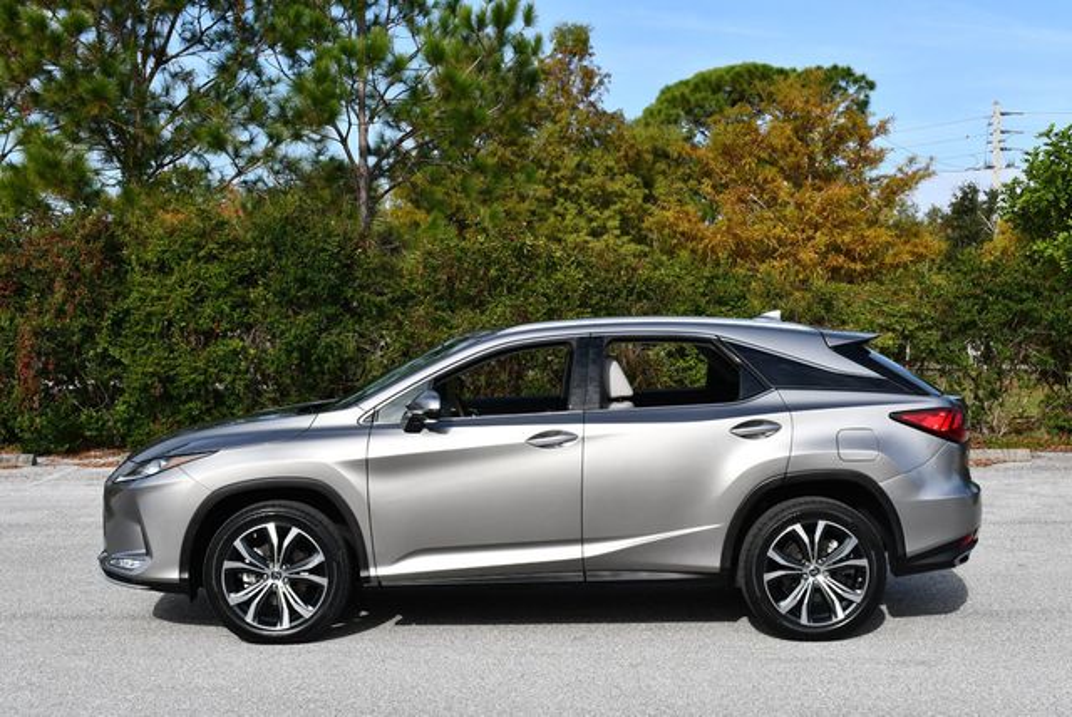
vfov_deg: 25.1
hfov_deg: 36.8
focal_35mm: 54
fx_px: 1609
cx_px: 536
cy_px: 358
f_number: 8
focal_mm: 27
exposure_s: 1/250
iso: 100
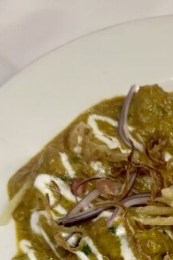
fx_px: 432
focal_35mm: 60
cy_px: 276
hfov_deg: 20.9
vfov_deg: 30.4
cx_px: 213
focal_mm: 6.86
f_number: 1.78
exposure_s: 1/33
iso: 1000
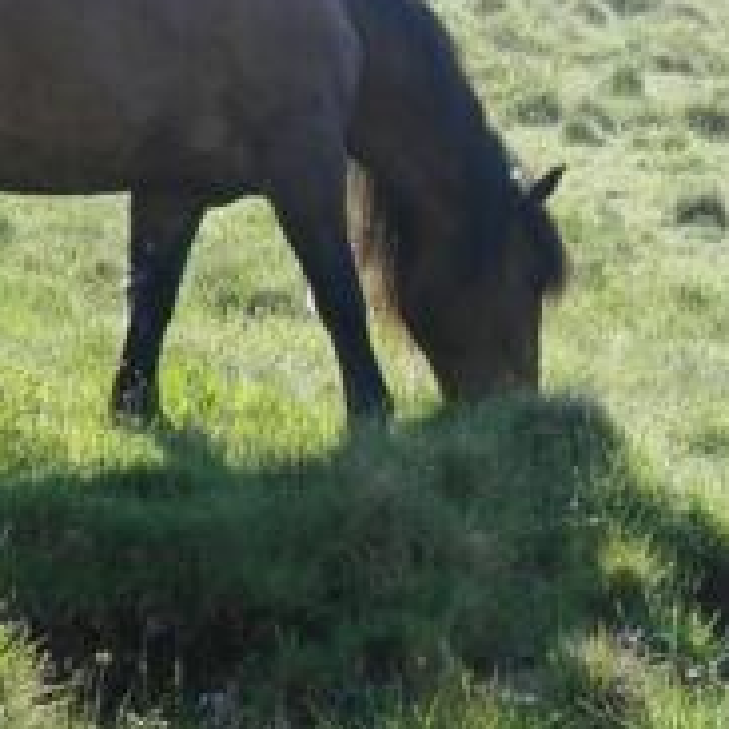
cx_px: 265
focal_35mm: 249
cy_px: 482
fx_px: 5933
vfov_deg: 7.0
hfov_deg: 7.0
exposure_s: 1/200
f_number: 4.8
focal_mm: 15.8
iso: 80
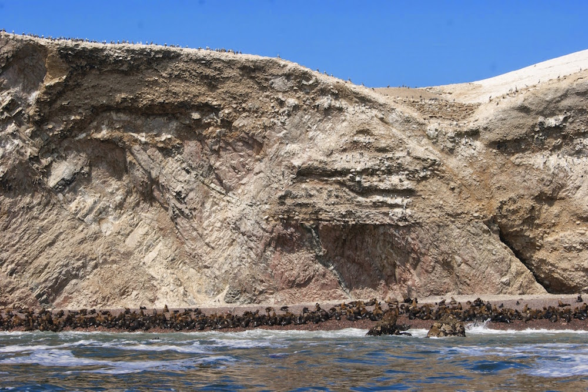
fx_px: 1103
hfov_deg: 29.9
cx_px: 294
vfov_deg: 20.2
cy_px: 196
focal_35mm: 68
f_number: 13
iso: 100
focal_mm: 45
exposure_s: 1/160
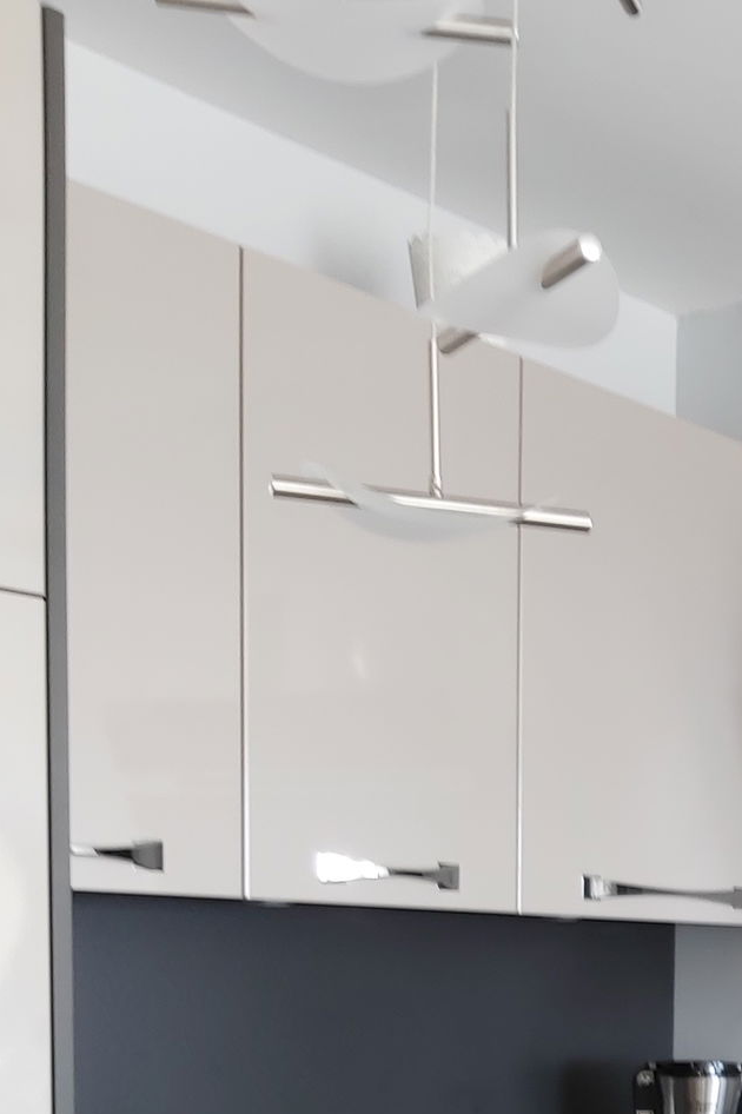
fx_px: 1887
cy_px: 1190
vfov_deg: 29.9
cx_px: 902
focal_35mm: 61
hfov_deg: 20.7
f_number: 1.7
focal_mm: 3.92
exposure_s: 1/24
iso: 64
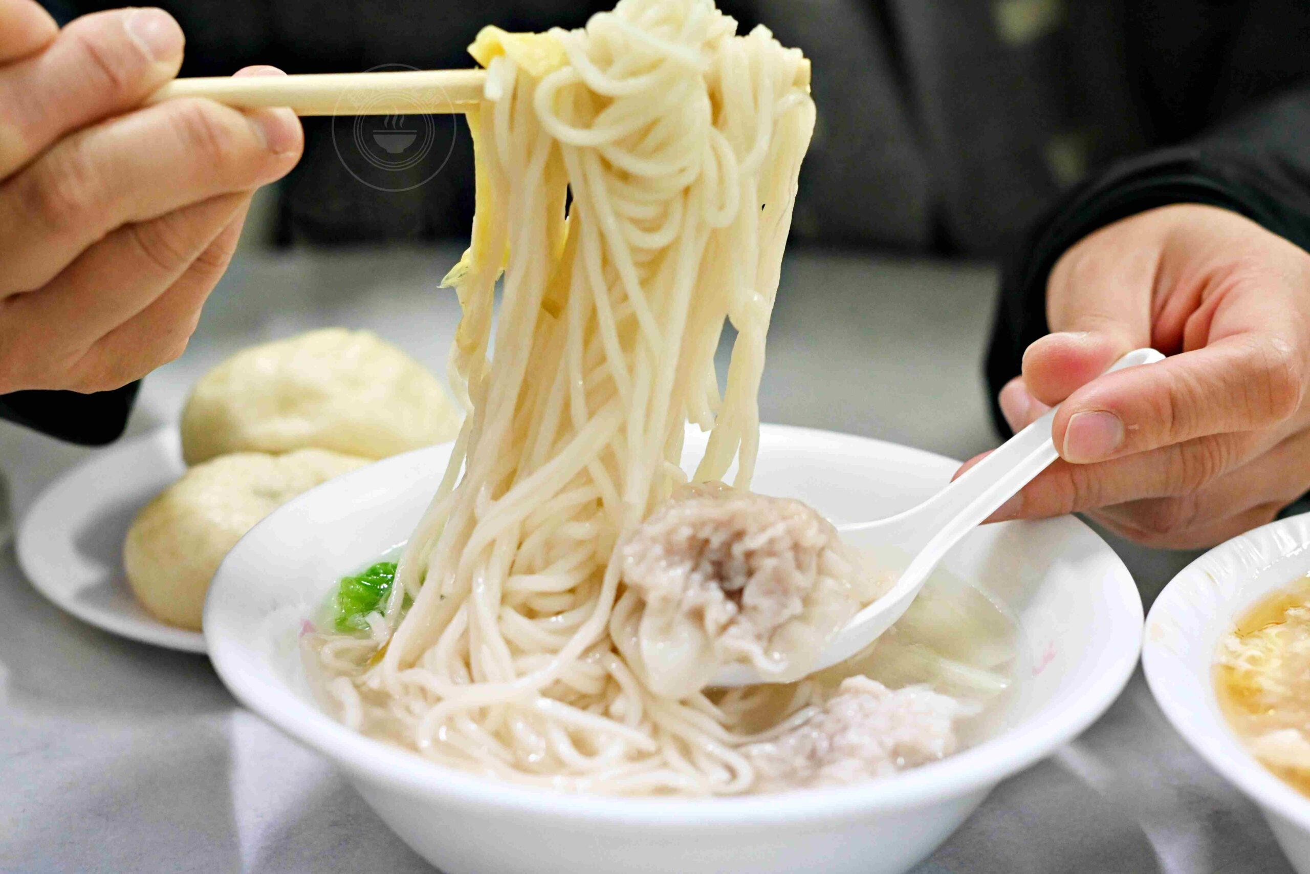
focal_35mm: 75
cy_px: 437
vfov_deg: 18.2
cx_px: 655
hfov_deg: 27.0
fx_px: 2729
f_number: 3.2
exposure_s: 1/200
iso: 2800
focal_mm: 50
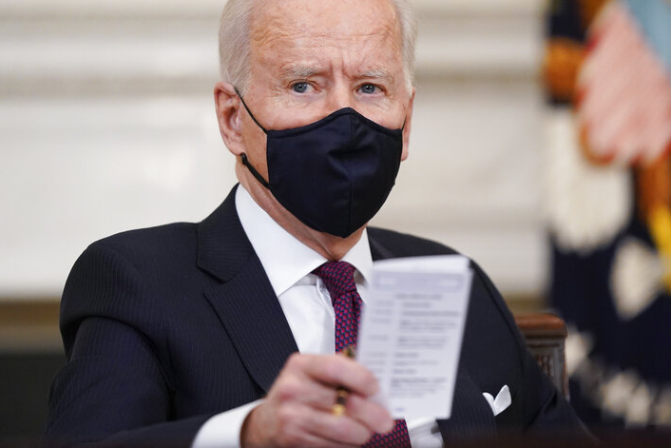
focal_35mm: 290
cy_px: 191
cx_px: 401
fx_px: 5406
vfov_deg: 4.7
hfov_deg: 7.1
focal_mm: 200
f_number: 2.8
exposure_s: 1/320
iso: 3200
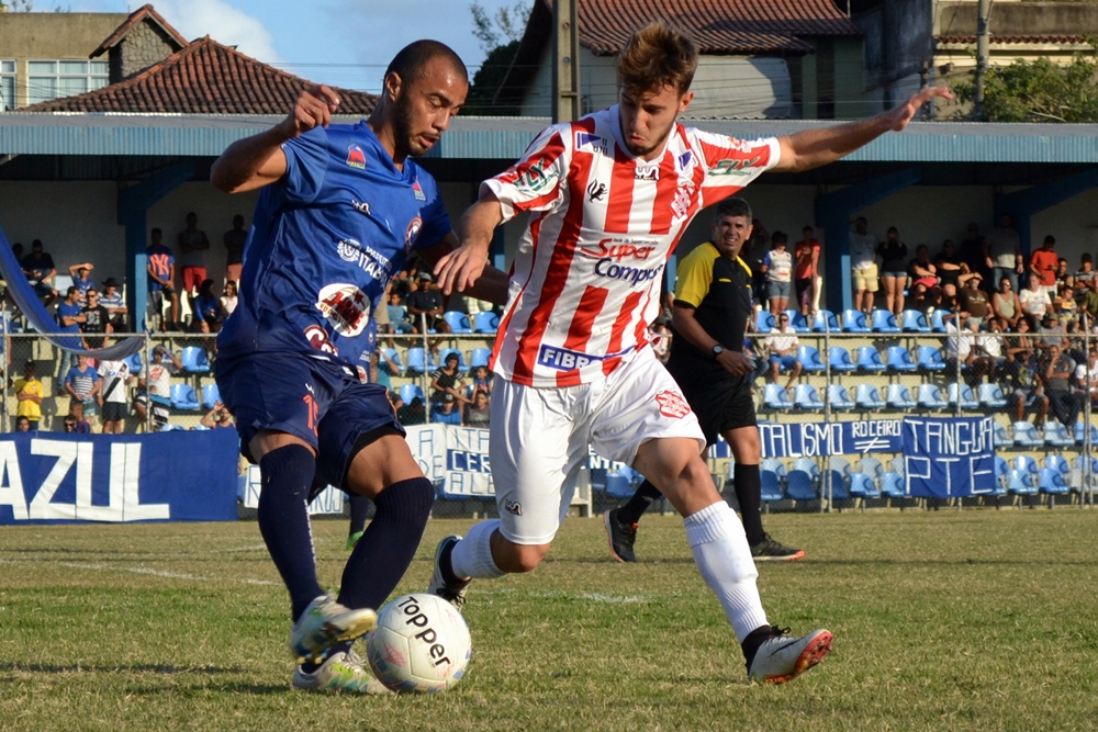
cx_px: 549
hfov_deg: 24.6
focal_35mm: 82
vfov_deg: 16.6
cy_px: 366
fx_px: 2516
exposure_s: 1/1000
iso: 400
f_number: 5.6
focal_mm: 55
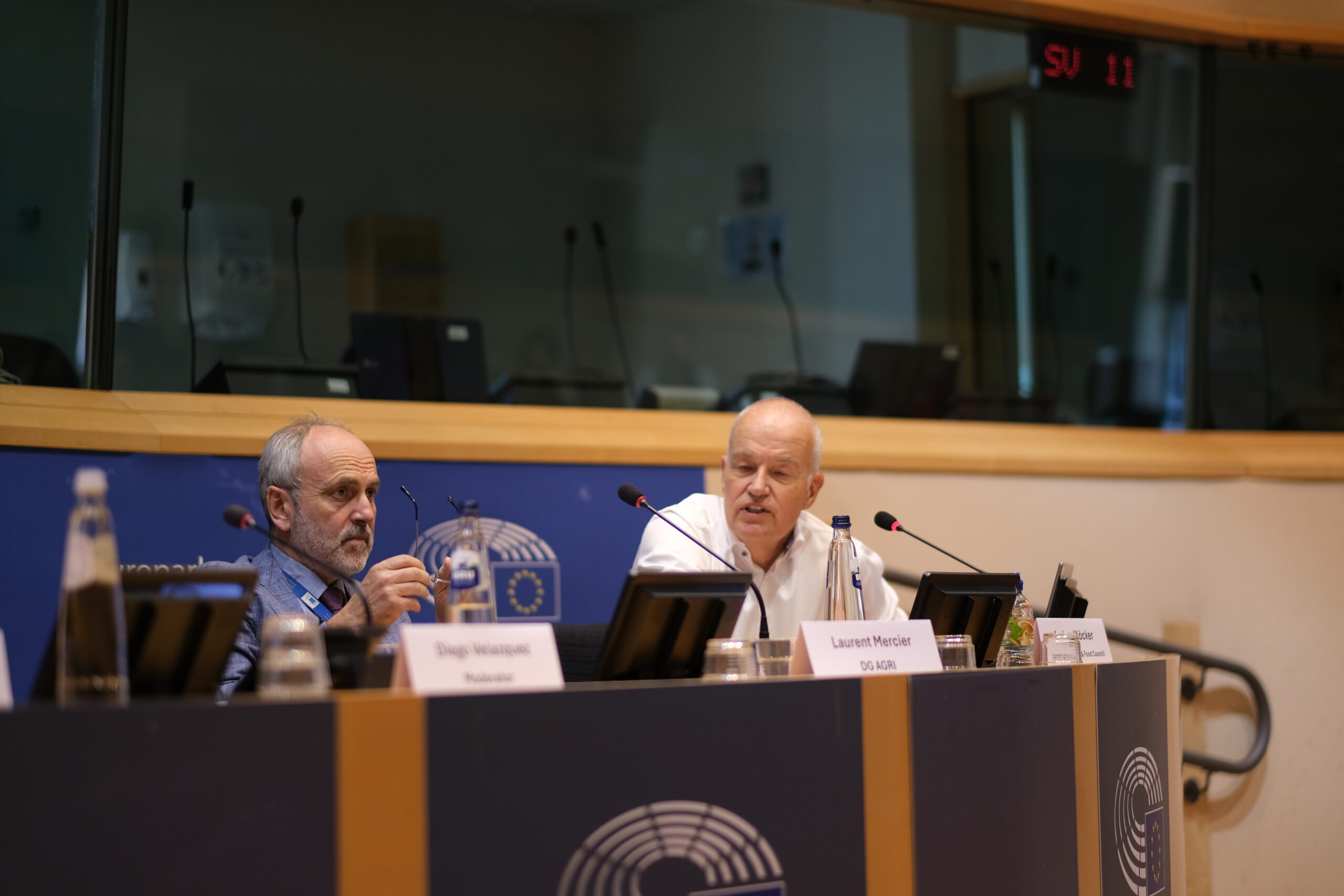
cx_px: 672
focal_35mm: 84
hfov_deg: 24.2
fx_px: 3136
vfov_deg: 16.3
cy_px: 448
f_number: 1.2
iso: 200
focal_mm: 56
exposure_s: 1/170
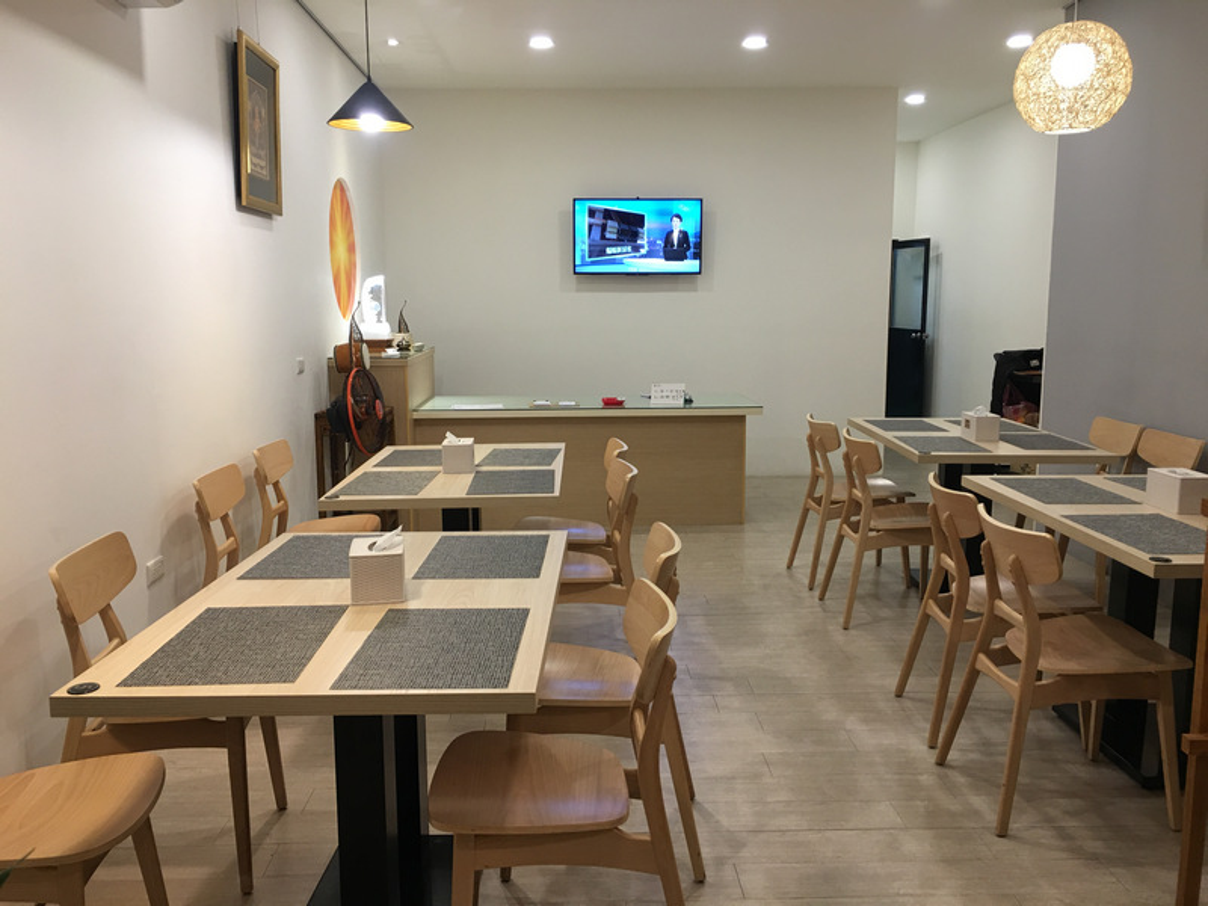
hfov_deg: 61.7
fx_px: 1012
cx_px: 604
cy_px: 453
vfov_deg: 48.2
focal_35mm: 29
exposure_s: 1/15
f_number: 2.2
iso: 32
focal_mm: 4.15
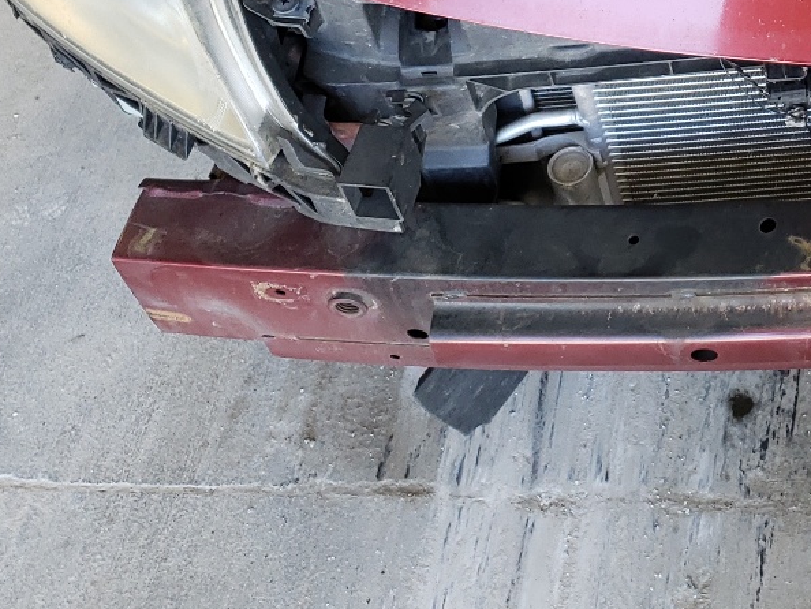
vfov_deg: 19.5
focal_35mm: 70
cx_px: 982
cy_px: -171
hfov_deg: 25.0
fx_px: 1641
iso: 55
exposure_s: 1/120
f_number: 1.5
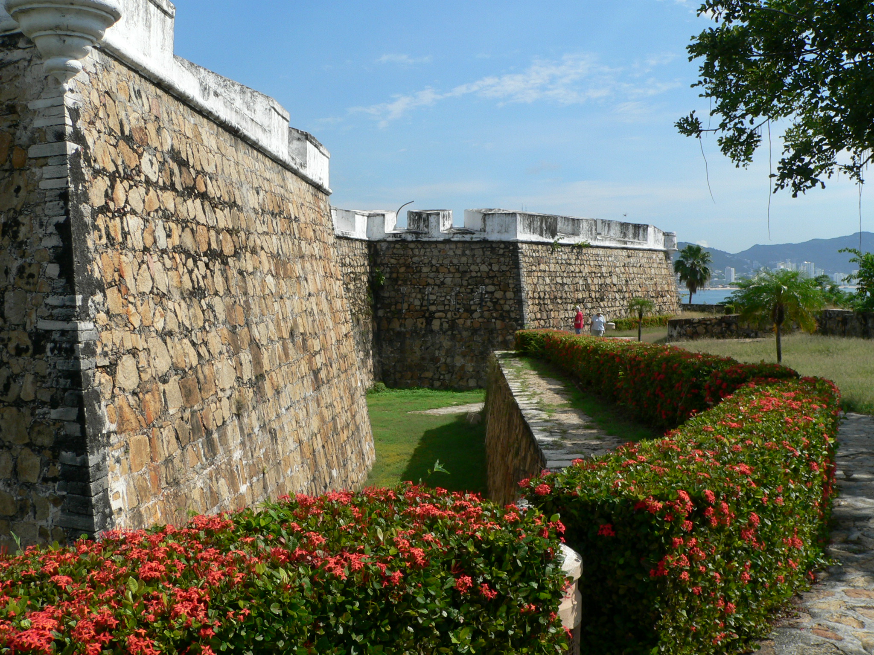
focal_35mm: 36
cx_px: 437
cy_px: 328
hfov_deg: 51.4
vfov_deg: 39.7
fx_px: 909
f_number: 5.6
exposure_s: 1/500
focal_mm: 6
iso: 80
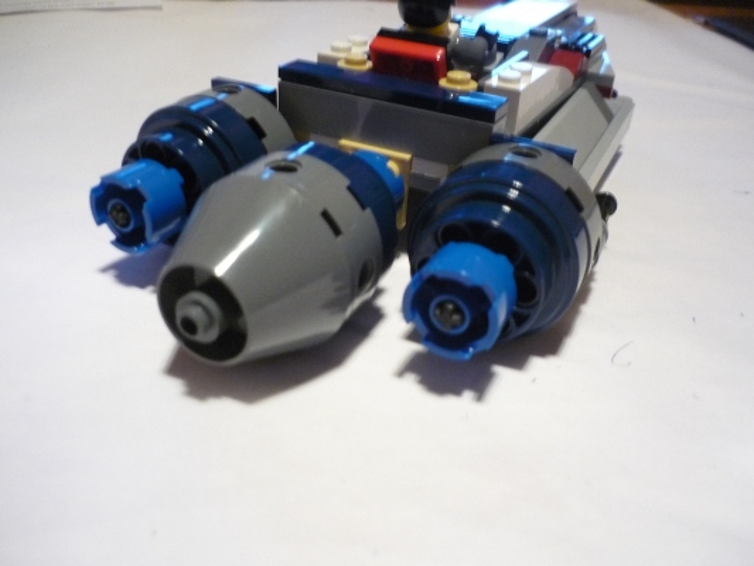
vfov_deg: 43.0
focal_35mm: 33
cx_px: 377
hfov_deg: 55.3
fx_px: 719
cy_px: 283
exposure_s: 1/20
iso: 400
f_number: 2.8
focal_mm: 5.5
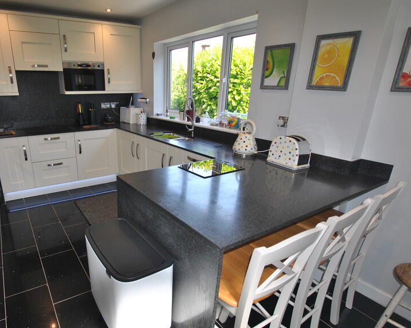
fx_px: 243
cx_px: 143
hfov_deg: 78.2
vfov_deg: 67.9
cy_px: 178
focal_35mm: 20
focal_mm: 10
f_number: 3.5
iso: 160
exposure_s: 1/125
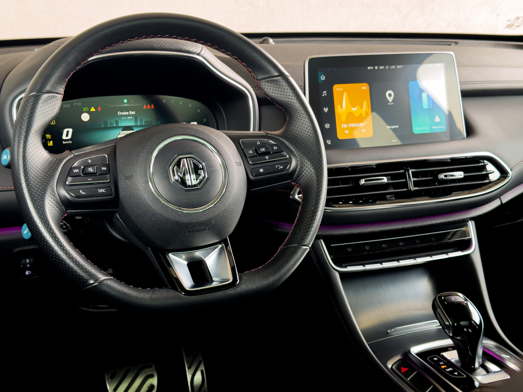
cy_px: 196
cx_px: 262
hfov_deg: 39.7
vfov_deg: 30.3
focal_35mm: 48
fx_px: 725
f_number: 1.8
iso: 200
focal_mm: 6.86
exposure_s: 1/60
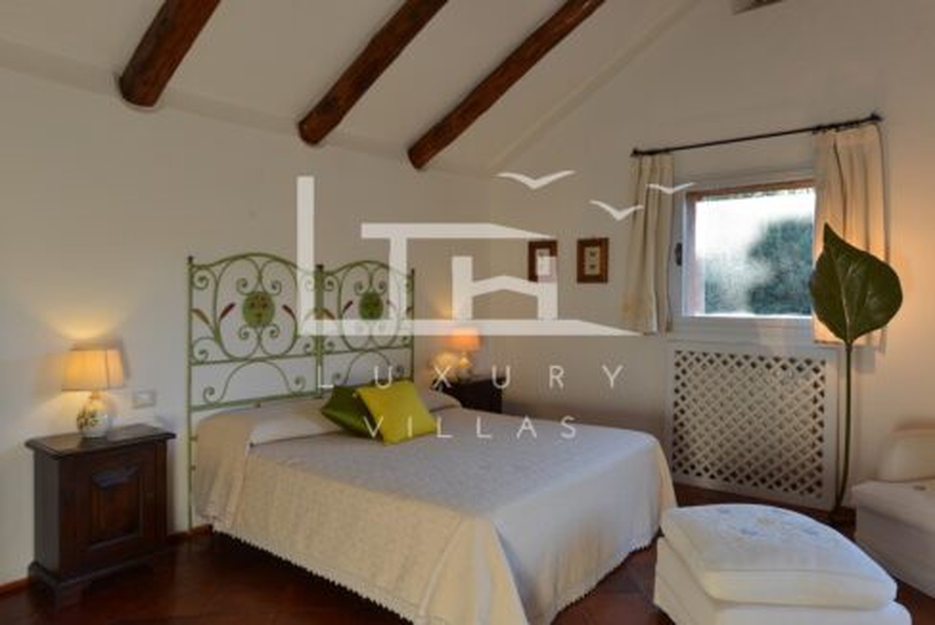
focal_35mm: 24
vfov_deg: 53.2
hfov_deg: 73.7
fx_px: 624
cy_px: 312
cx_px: 468
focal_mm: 24
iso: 800
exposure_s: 1/100
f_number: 8
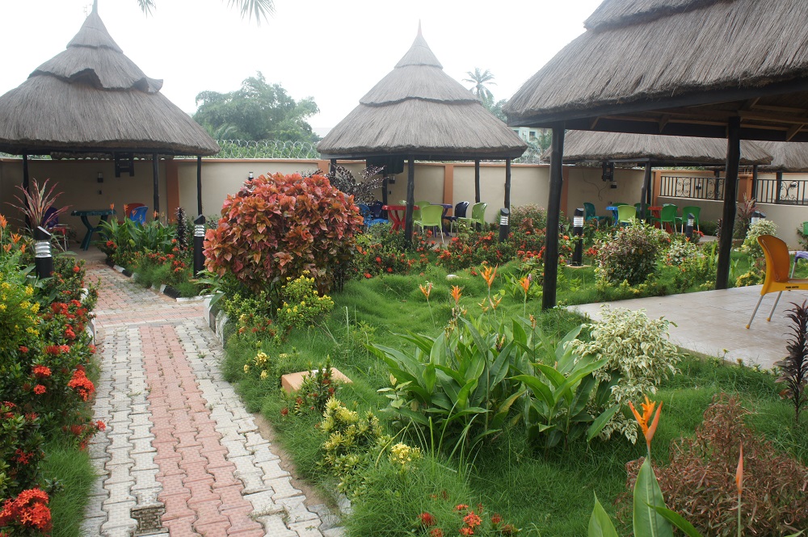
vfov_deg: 47.9
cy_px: 268
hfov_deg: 67.4
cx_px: 404
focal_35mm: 27
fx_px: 605
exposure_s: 1/100
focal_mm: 18
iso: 200
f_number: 6.3
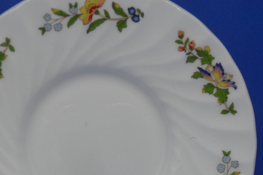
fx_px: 467
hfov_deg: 31.2
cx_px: 88
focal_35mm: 64
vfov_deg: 20.9
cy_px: 146
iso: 100
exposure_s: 1/125
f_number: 2.8
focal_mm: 6.2
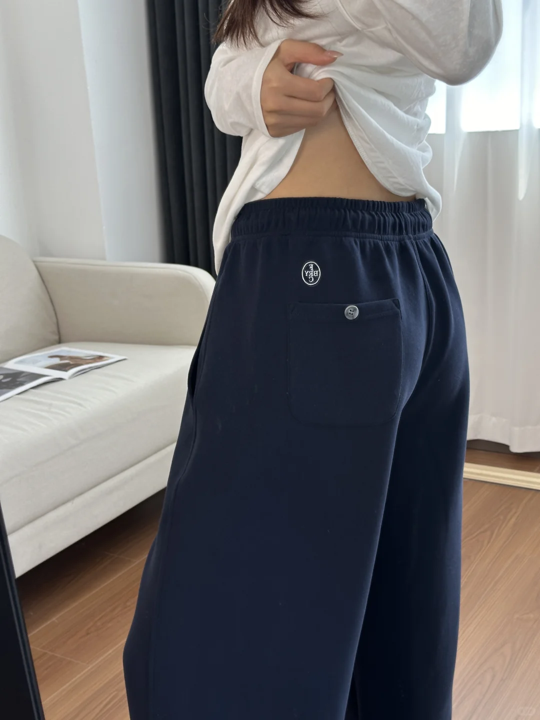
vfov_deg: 39.7
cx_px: 270
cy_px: 360
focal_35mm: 48
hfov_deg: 30.3
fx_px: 998
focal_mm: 6.86
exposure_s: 1/100
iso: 50
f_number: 1.78
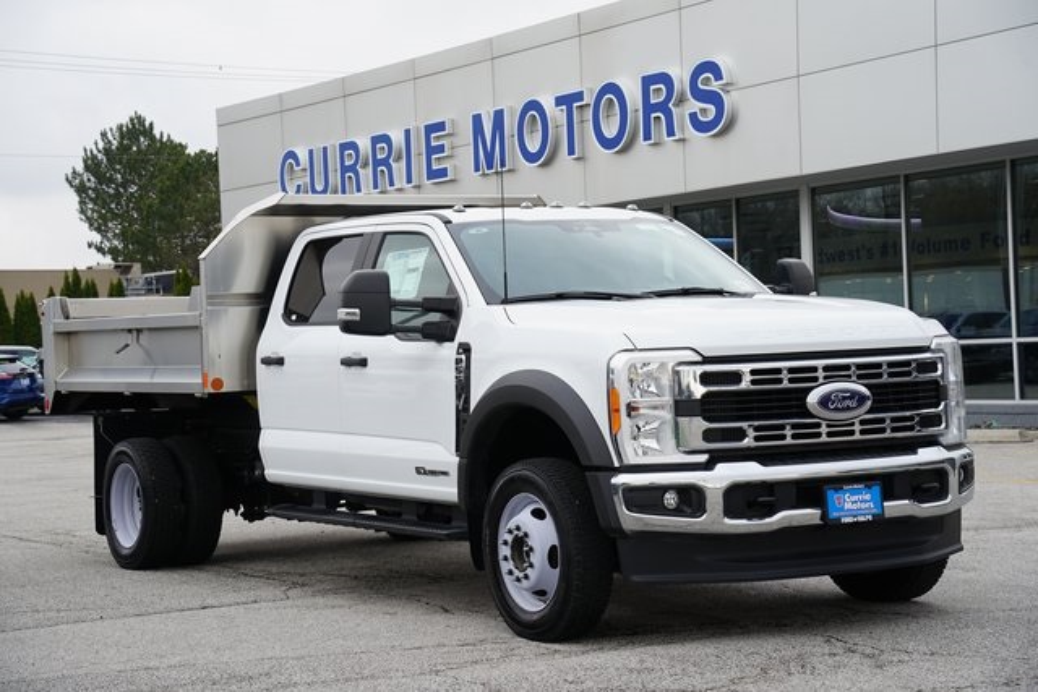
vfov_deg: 19.5
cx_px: 519
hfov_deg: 28.8
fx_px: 2019
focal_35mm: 70
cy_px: 346
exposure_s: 1/100
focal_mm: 70
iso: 100
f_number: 8
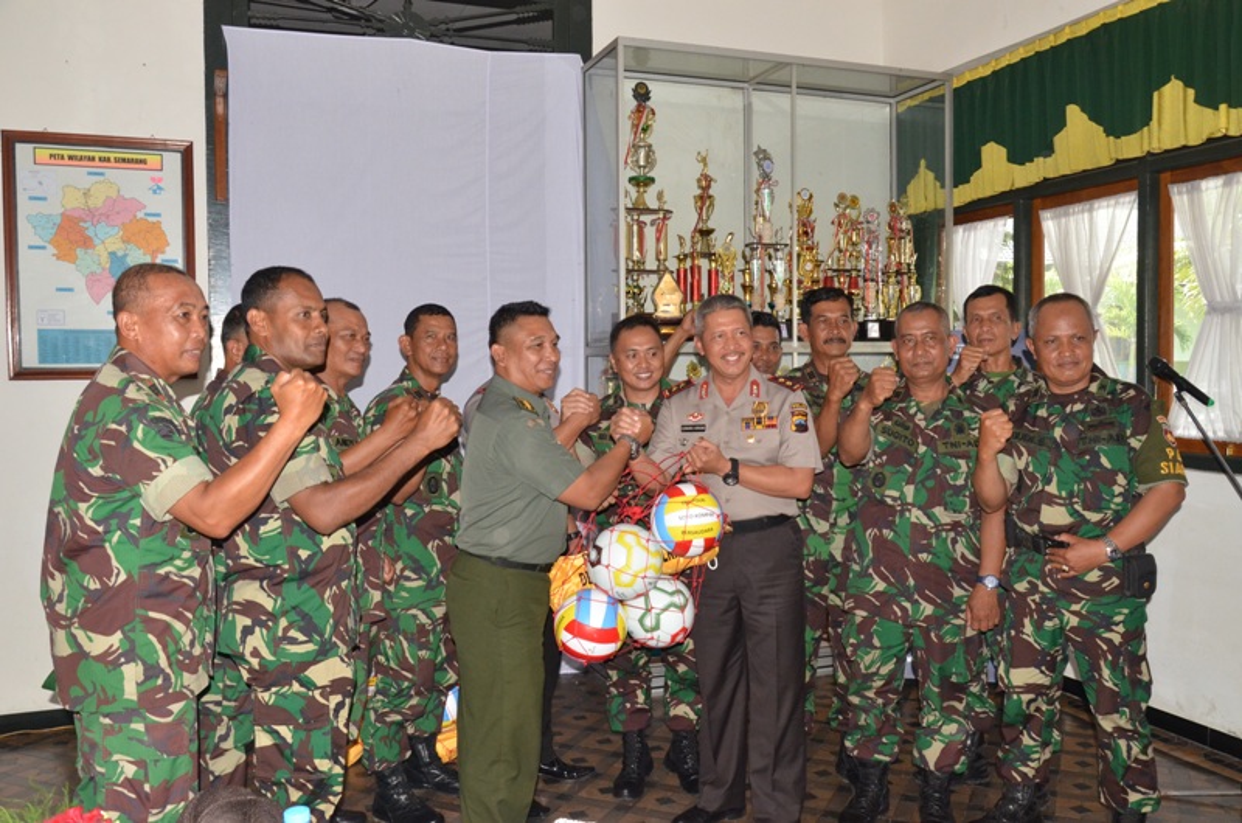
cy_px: 412
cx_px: 621
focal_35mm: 32
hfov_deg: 59.6
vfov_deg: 41.5
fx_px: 1085
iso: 1600
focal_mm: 21
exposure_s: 1/250
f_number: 6.3
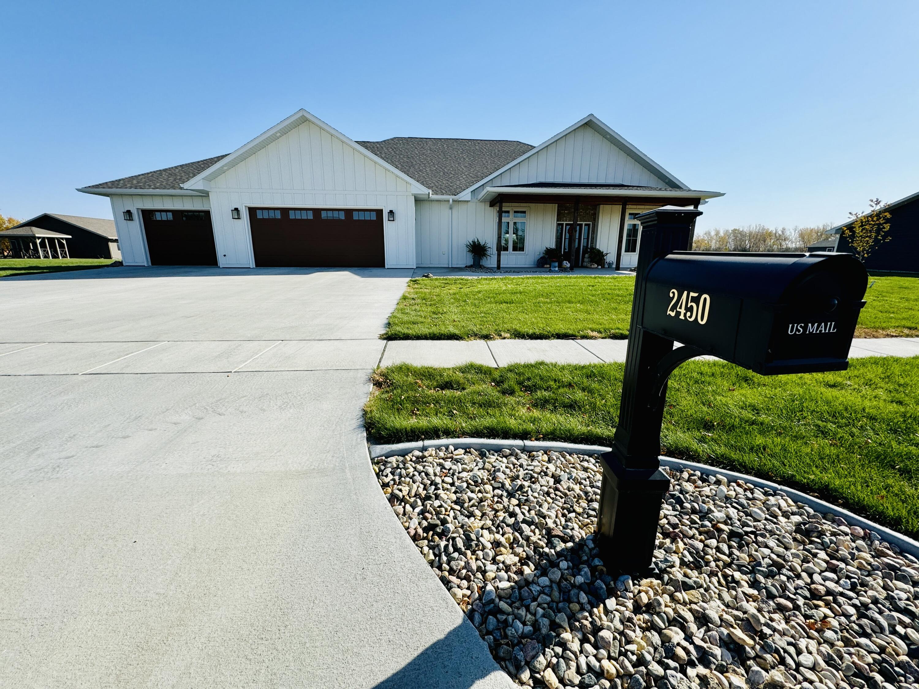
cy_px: 344
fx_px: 372
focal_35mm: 14
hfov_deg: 102.1
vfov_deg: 85.7
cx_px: 460
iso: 40
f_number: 2.2
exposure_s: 1/1567
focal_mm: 2.22
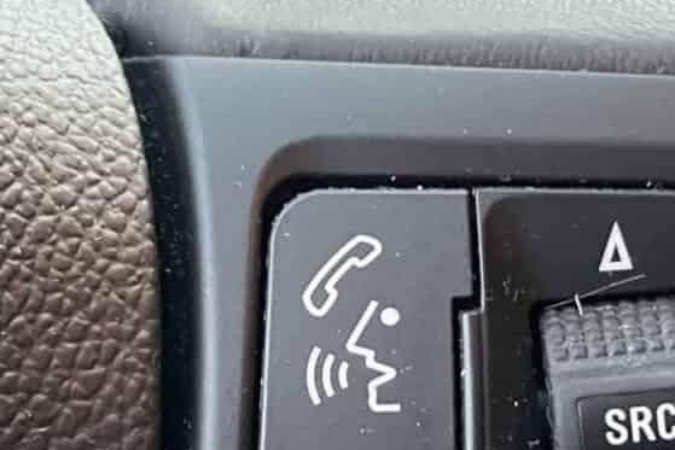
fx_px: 1857
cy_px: 242
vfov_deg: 13.8
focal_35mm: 99
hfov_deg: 20.6
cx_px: 348
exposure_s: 1/42
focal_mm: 4.2
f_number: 1.6
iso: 500
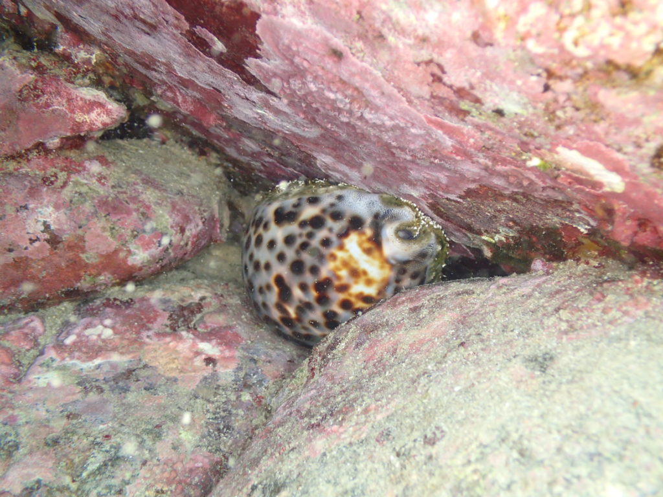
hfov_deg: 46.8
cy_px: 248
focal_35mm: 40
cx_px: 332
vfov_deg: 36.0
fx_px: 766
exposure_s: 1/160
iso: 320
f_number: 2.8
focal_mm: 7.34
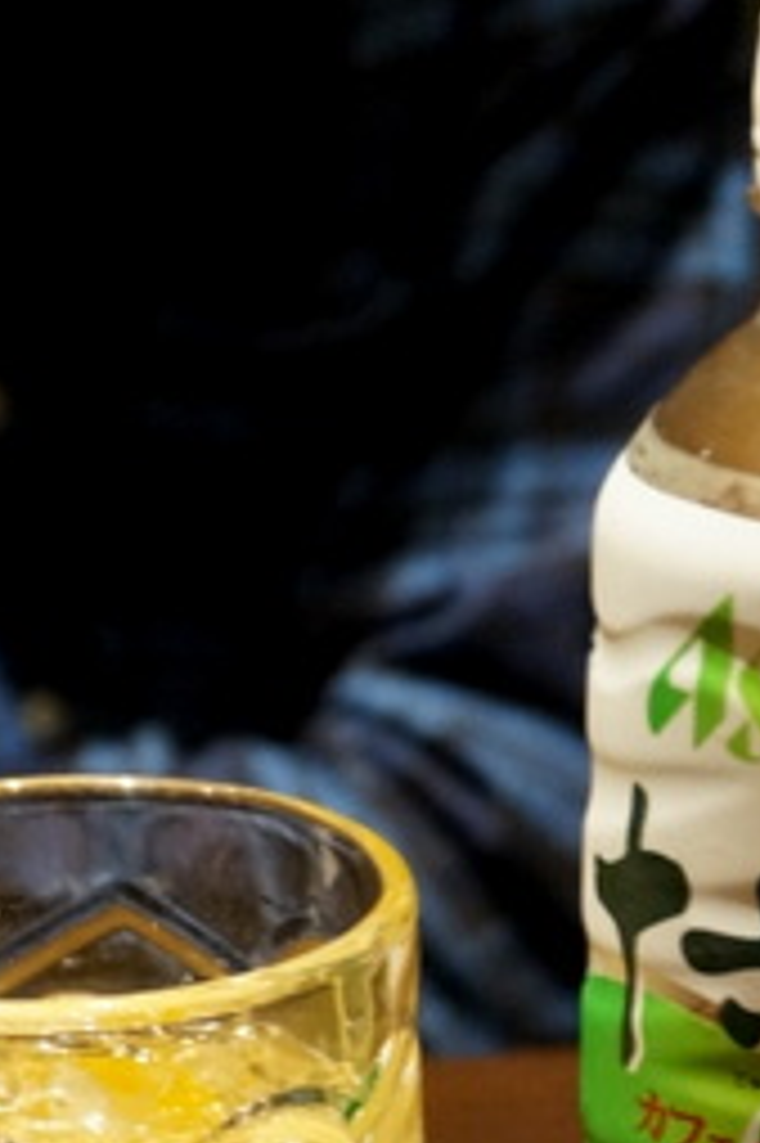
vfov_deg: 17.1
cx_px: 358
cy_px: 1112
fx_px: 3718
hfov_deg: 11.7
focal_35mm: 117
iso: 3200
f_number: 5
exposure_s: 1/25
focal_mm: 31
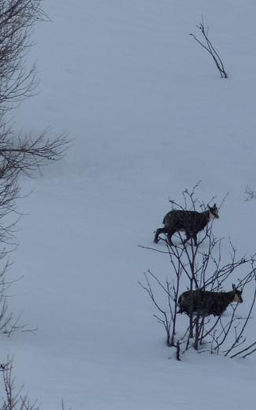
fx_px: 13794
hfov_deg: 1.1
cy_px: 227
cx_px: 316
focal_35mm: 1236
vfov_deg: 1.7
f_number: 4
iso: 100
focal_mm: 108
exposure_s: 1/500
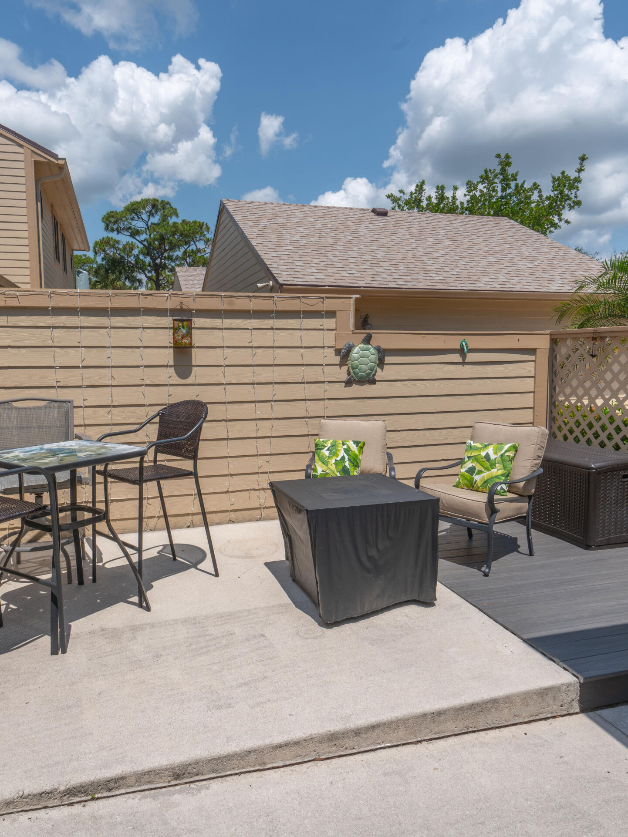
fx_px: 581
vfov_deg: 71.6
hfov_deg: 56.7
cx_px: 288
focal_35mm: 24
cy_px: 405
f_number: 14
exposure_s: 1/160
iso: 100
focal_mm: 16
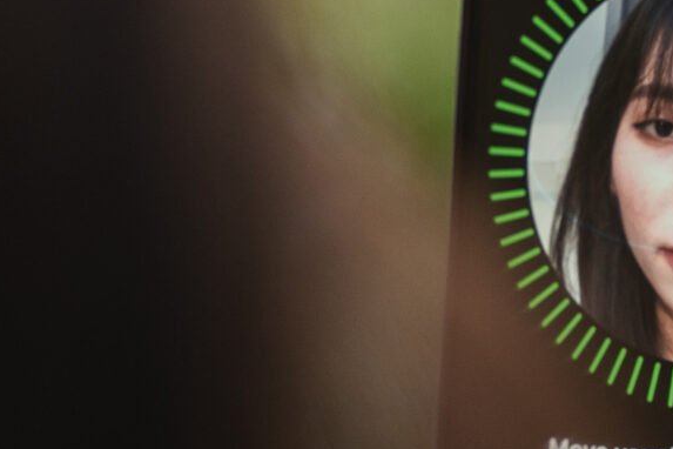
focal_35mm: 335
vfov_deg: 4.1
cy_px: 224
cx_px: 606
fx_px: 6262
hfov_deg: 6.1
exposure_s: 1/160
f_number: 3.2
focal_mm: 75
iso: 200
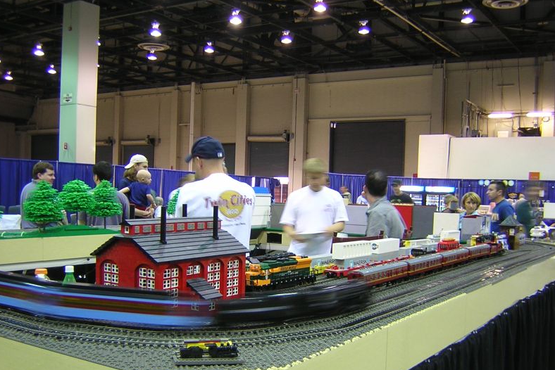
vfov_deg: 35.0
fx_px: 586
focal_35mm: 38
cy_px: 207
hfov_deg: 50.7
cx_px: 275
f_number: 2.6
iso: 100
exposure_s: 1/3.7
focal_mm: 4.7
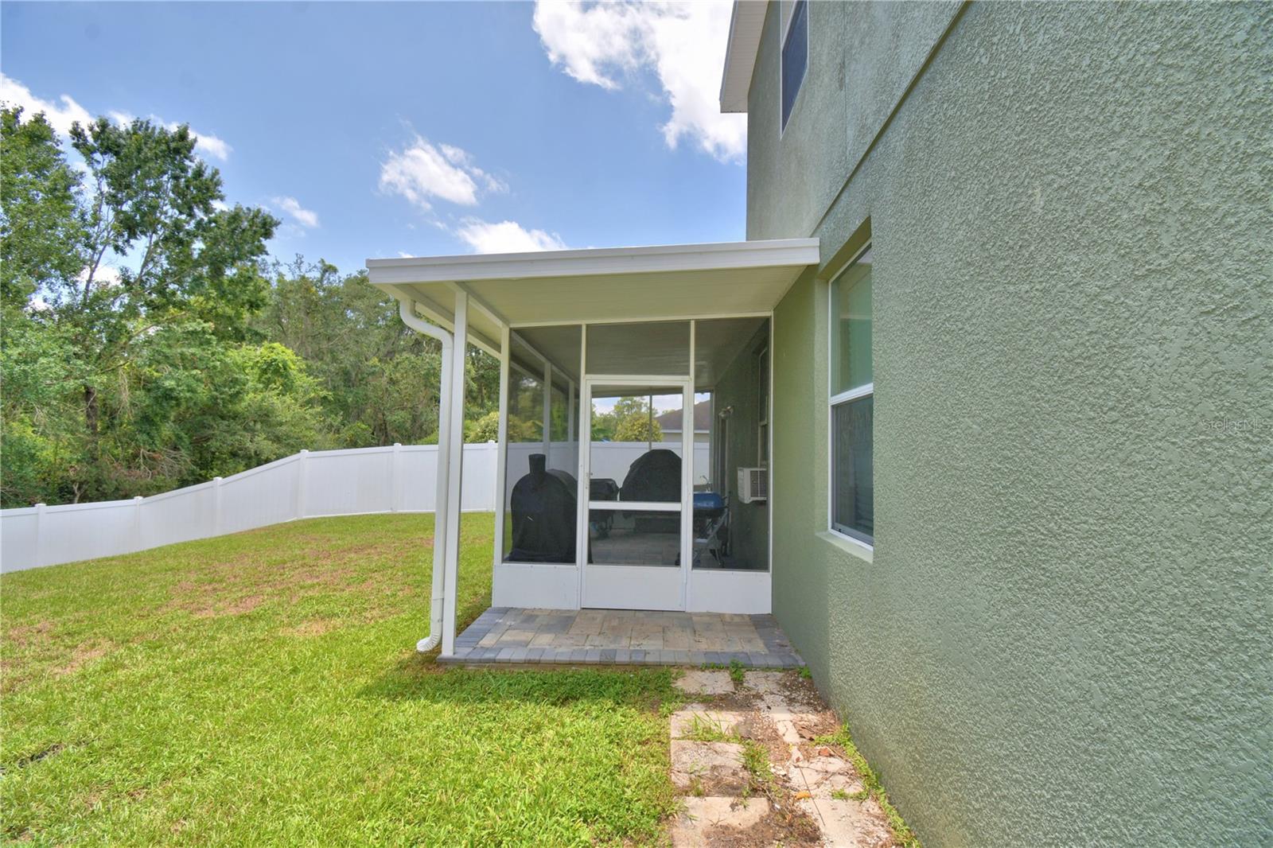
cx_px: 636
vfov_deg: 77.3
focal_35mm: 15
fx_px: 530
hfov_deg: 100.4
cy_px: 424
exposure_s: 1/250
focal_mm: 10
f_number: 8
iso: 100
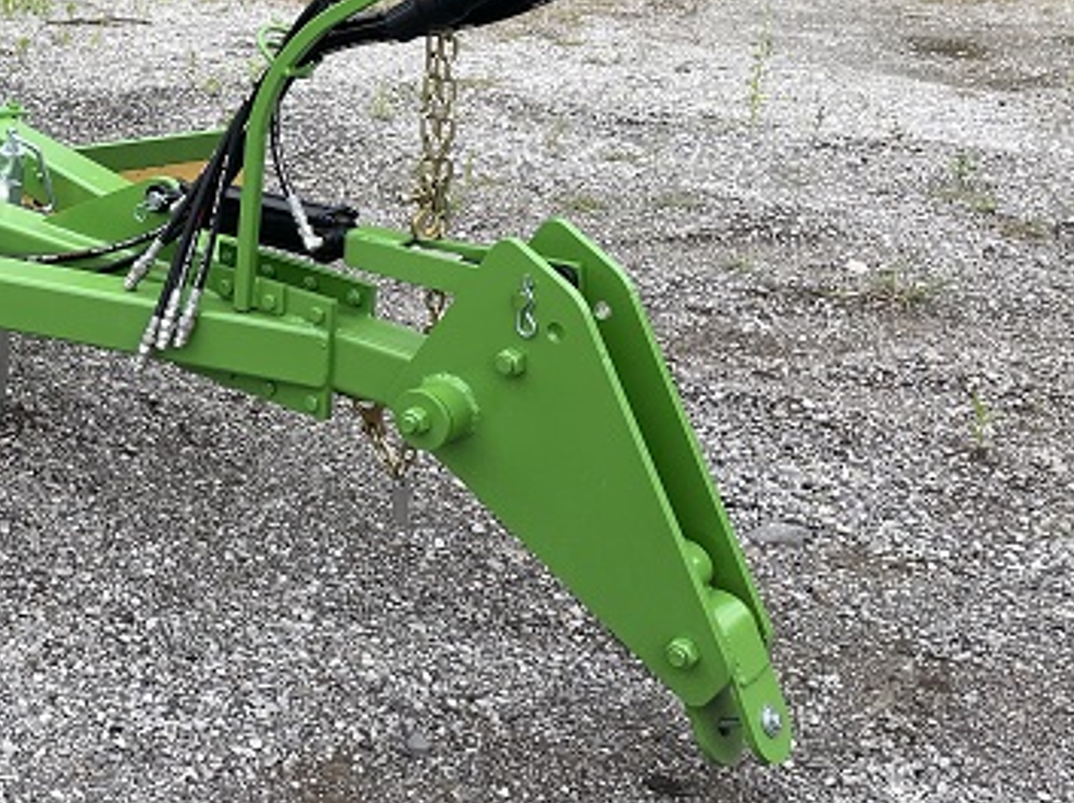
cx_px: -76
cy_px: 186
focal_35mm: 59
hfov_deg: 29.8
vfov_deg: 24.5
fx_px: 1829
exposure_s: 1/1033
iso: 32
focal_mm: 4.2
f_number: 1.6
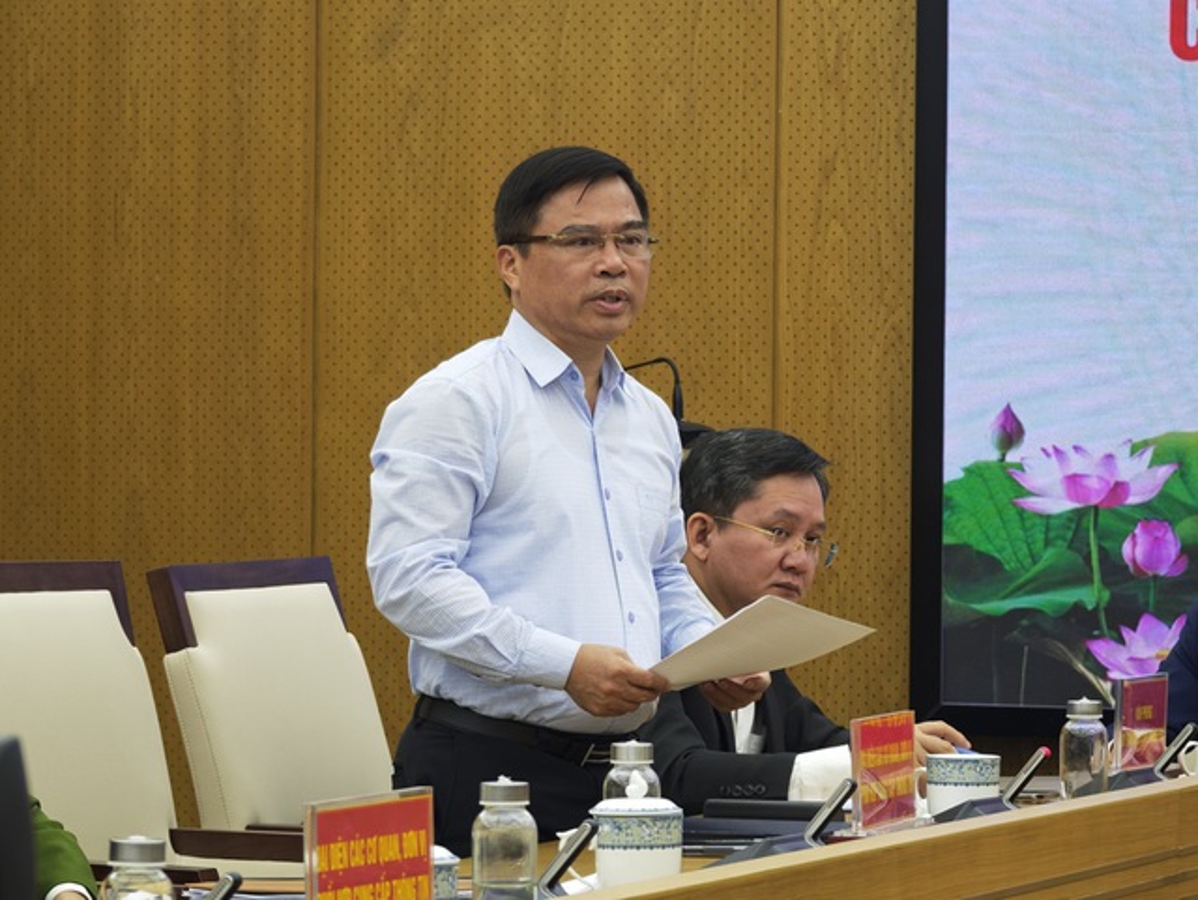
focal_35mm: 160
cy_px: 450
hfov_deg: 12.3
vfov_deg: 9.3
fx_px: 5541
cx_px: 599
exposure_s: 1/100
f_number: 2.6
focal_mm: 25.1
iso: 800
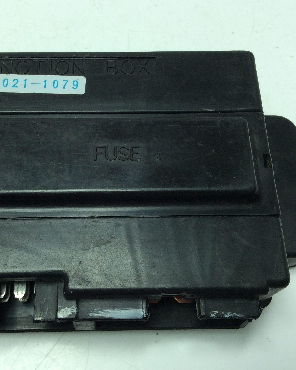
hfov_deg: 35.5
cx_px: 112
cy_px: 185
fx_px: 460
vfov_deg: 43.8
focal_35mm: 42
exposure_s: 1/319
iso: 32
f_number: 2.4
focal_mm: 3.3
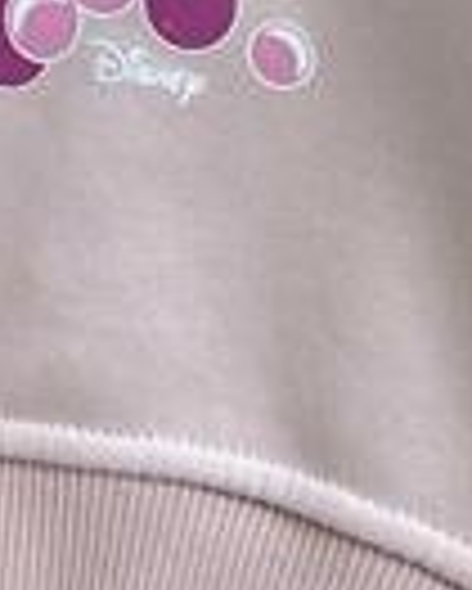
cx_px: -184
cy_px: -297
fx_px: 2494
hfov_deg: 10.5
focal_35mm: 143
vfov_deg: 12.8
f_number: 1.78
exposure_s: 1/100
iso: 64
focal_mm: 6.86
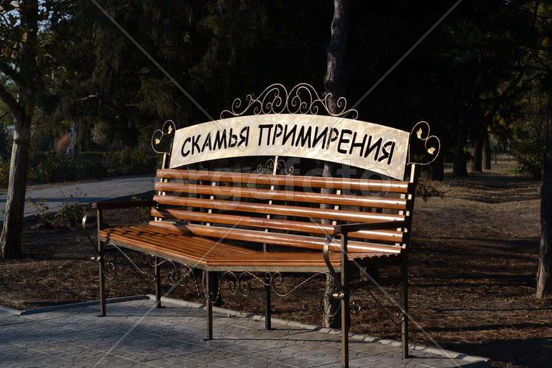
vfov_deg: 16.6
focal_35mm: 82
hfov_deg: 24.6
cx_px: 276
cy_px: 184
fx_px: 1265
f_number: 9
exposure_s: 1/320
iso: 100
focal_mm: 55
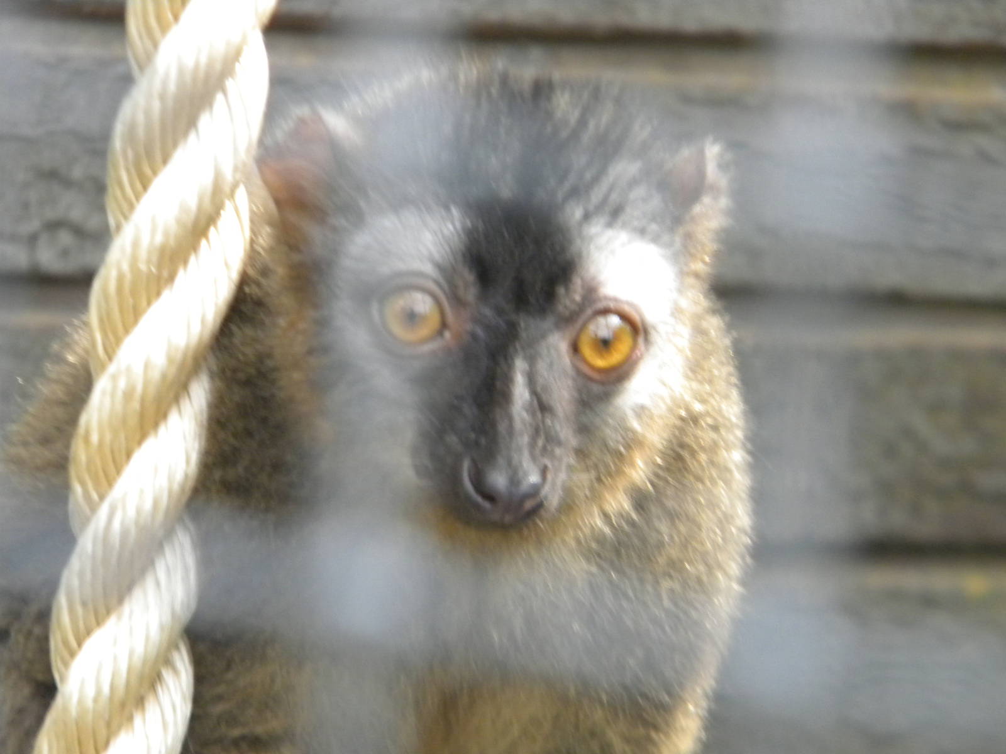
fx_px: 8079
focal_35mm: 278
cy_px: 377
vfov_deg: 5.3
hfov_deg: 7.1
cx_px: 503
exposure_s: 1/182
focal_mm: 50.4
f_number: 5.4
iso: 400
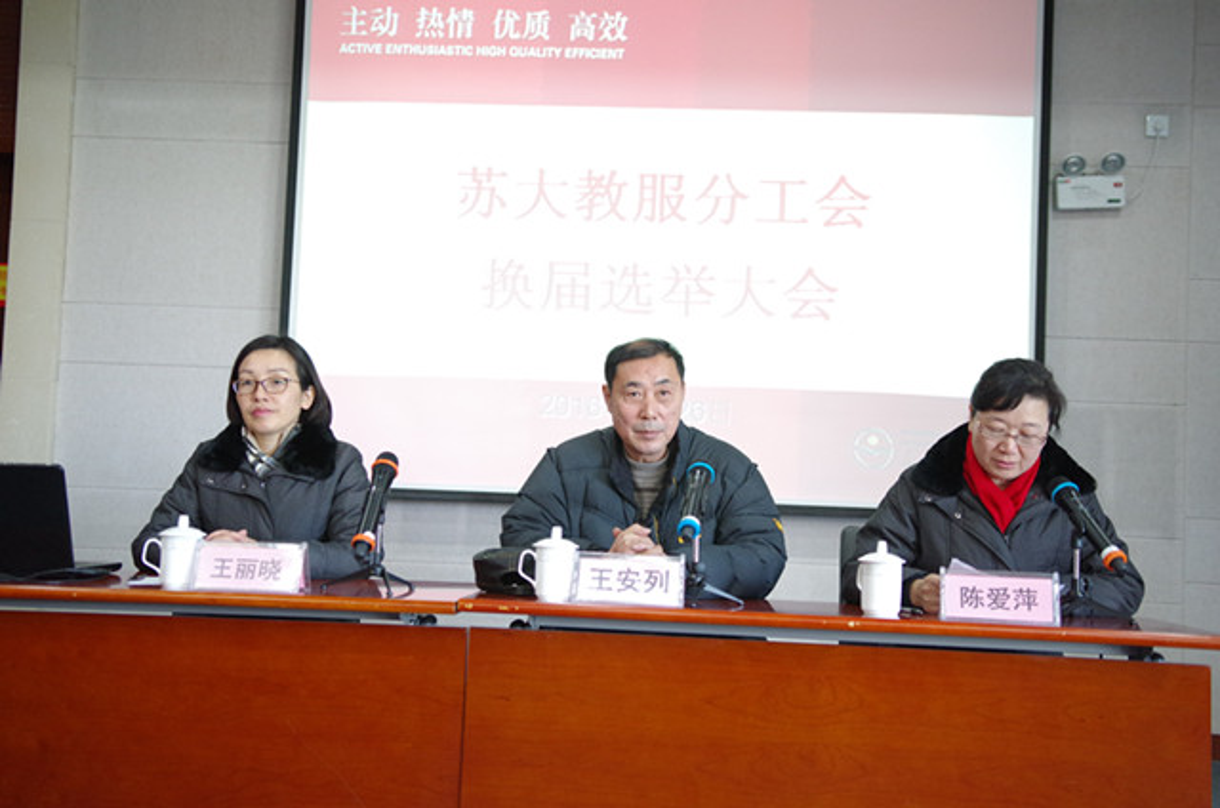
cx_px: 610
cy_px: 404
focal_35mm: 39
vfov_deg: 34.1
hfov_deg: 49.6
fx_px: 1319
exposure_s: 1/125
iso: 1600
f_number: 1.8
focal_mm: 26
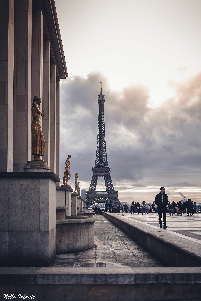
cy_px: 150
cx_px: 100
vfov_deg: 54.4
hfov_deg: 37.9
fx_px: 293
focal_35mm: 35
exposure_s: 1/640
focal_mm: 35
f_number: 2.2
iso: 64
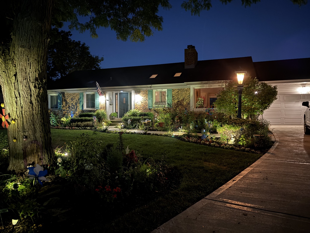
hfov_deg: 67.3
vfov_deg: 53.1
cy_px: 116
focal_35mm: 26
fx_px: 233
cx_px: 155
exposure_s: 1/5
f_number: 1.6
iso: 800
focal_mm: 5.96
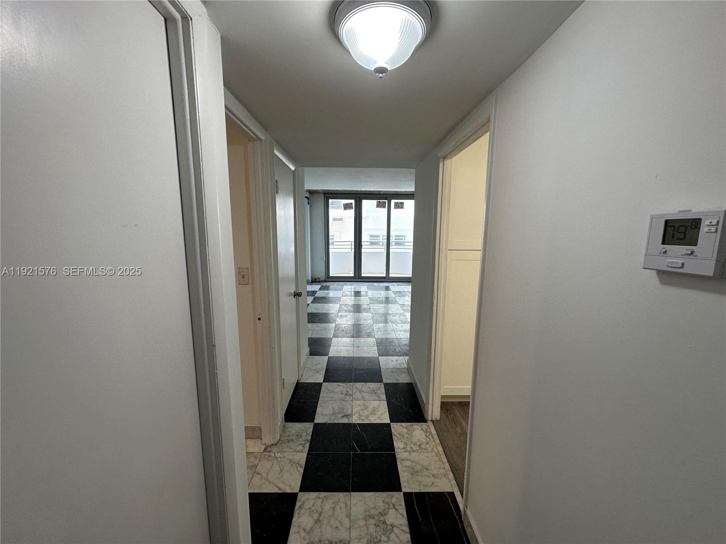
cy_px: 272
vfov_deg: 85.7
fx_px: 294
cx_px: 363
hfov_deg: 102.1
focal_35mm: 14
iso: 125
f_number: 2.2
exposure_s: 1/120
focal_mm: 2.22
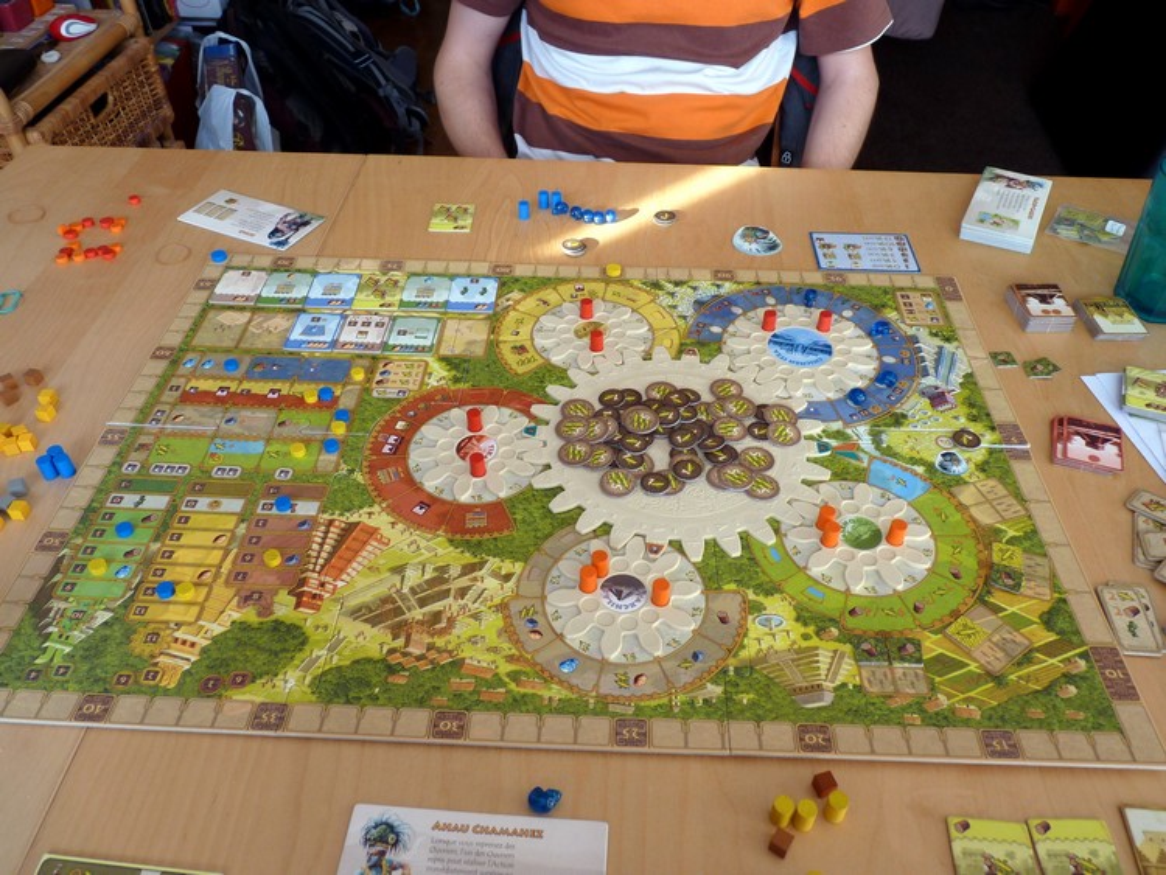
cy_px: 438
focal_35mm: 27
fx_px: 910
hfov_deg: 65.3
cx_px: 583
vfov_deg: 51.4
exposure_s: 1/30
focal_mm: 4.8
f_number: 2.8
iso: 100
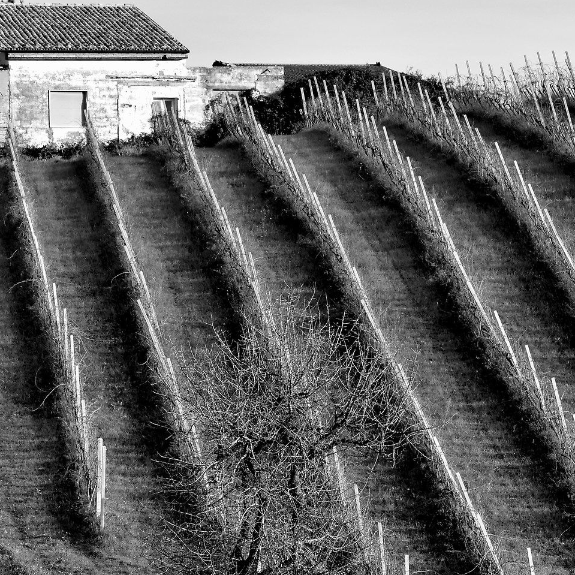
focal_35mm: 335
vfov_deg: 5.2
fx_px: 6297
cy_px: 381
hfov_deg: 5.2
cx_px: 227
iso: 100
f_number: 8
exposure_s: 1/80
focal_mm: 105
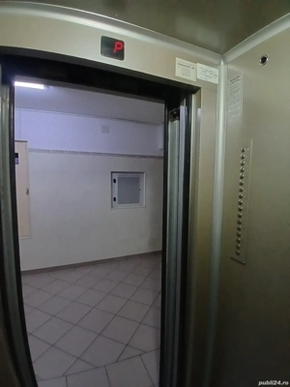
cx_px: 145
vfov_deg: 91.0
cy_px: 194
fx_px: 190
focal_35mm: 17
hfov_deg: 74.7
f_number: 2.2
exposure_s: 1/33.3
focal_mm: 1.4
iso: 640
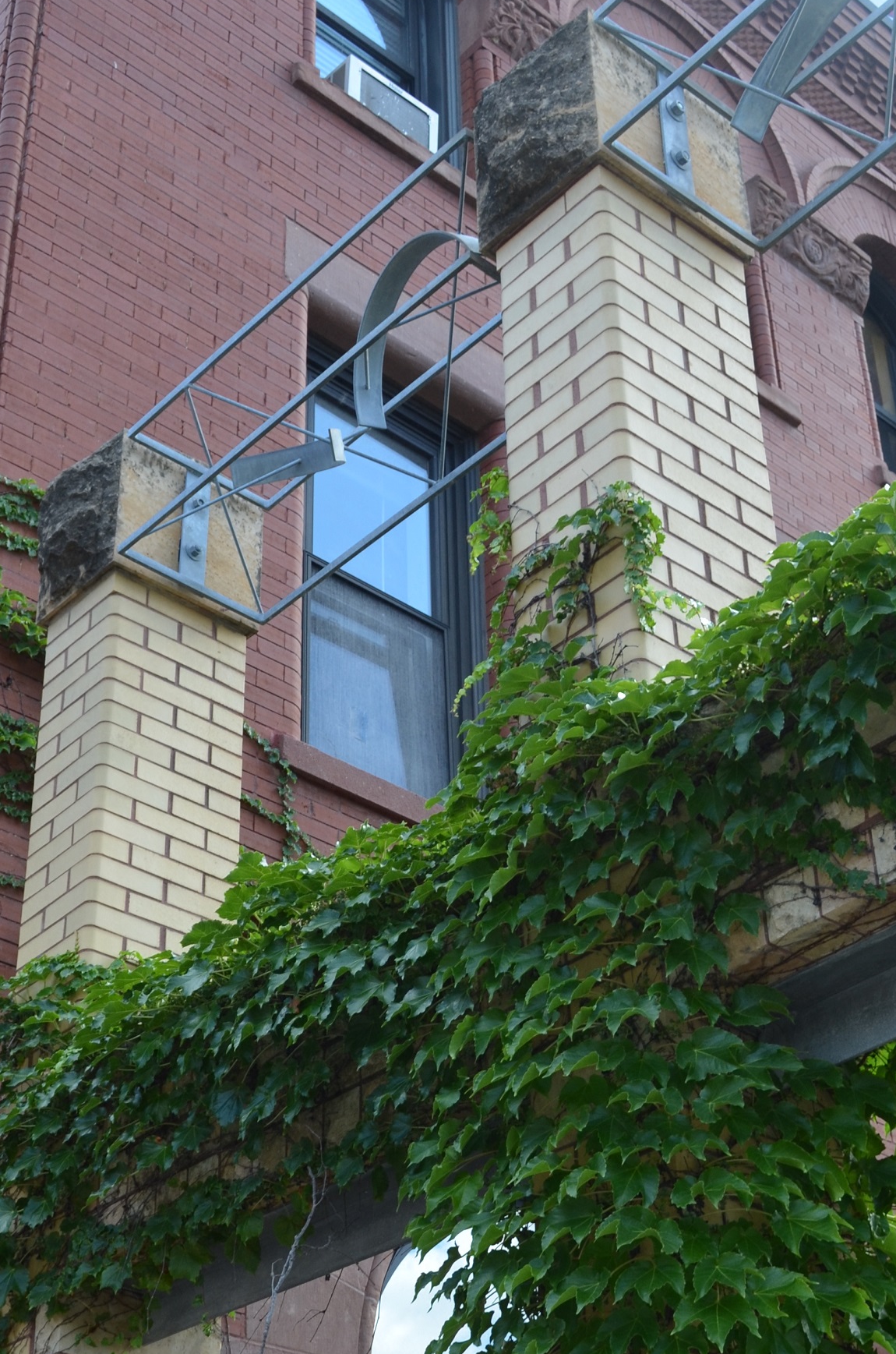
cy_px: 885
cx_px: 388
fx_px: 2138
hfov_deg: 23.7
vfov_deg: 34.8
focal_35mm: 57
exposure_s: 1/125
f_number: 5.6
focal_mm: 22
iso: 200
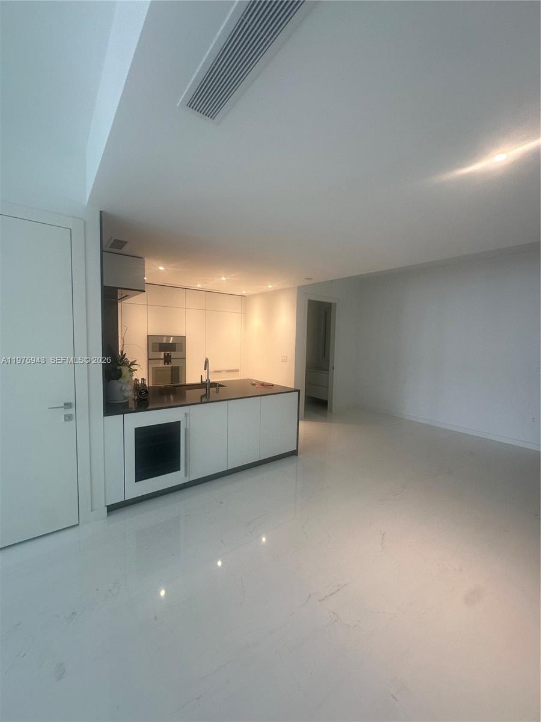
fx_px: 292
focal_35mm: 14
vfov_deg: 102.1
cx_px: 270
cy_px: 361
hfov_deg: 85.7
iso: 100
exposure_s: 1/120
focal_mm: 2.22
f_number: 2.2
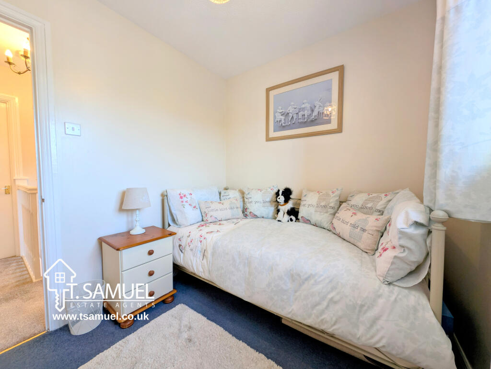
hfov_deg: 110.5
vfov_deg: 94.6
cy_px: 184
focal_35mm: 12
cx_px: 246
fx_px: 170
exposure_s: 1/33.5
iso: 39
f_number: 1.95
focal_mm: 2.23
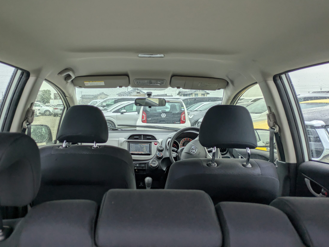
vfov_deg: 48.1
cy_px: 104
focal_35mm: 29
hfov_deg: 61.6
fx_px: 276
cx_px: 151
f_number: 1.89
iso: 45
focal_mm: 5.43
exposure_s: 1/324
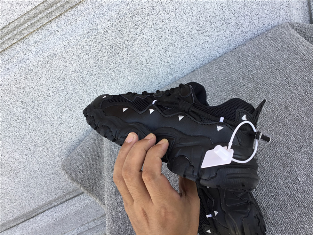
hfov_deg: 58.4
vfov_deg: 45.4
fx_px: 280
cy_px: 118
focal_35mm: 31
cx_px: 156
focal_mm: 3.3
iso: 25
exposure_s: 1/140
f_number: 2.4
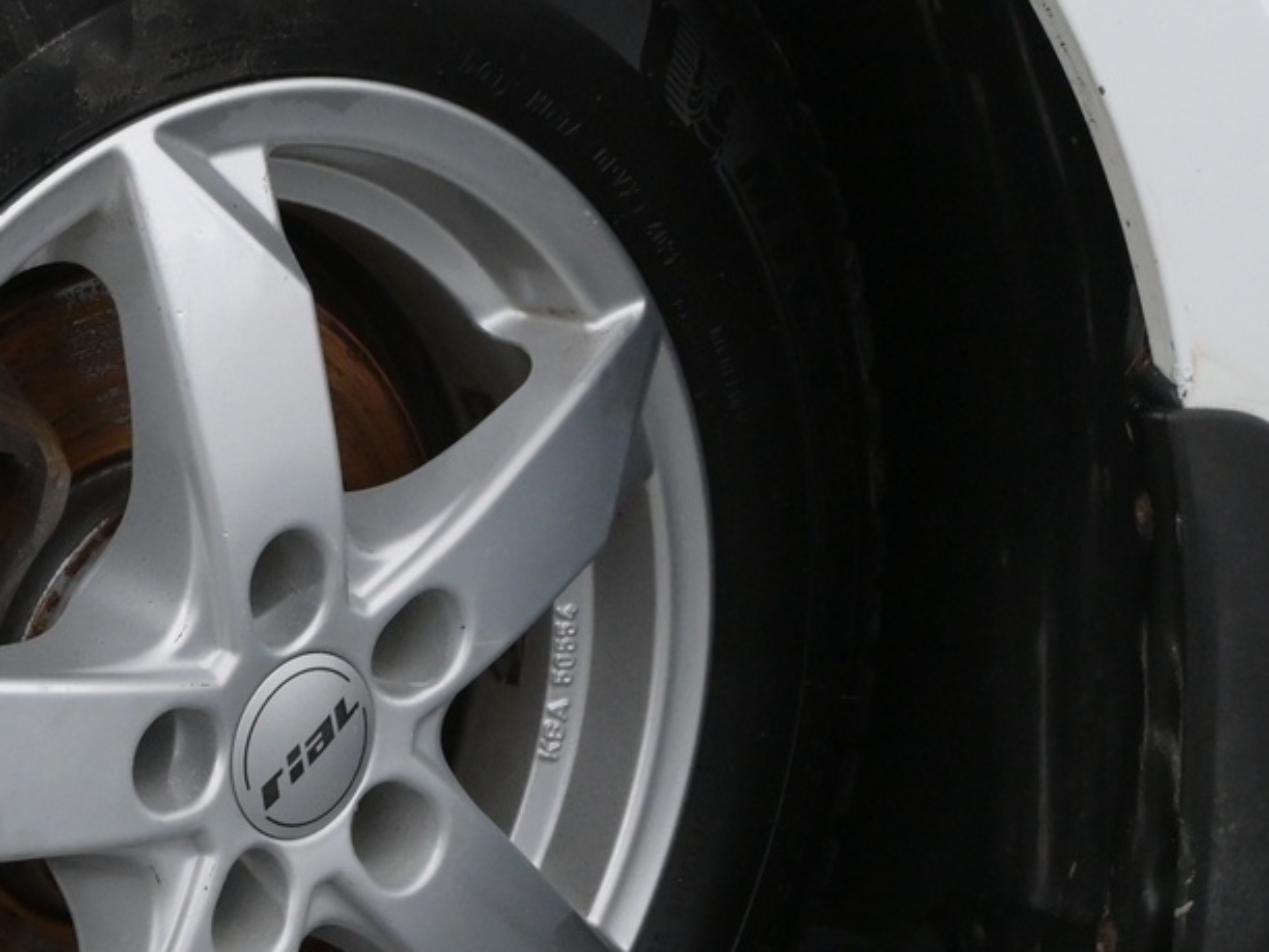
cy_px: 678
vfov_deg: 17.5
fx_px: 3079
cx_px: 44
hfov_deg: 22.5
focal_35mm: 84
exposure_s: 1/100
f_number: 5.6
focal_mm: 22
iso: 2500
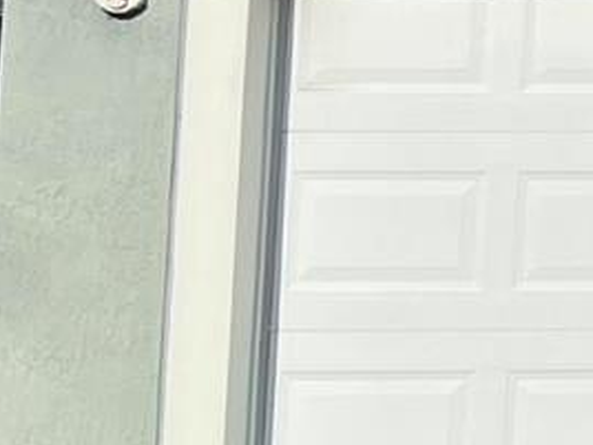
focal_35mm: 199
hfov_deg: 8.5
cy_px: -244
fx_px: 3409
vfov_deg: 7.3
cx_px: 1697
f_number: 1.5
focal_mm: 5.7
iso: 50
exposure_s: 1/9434
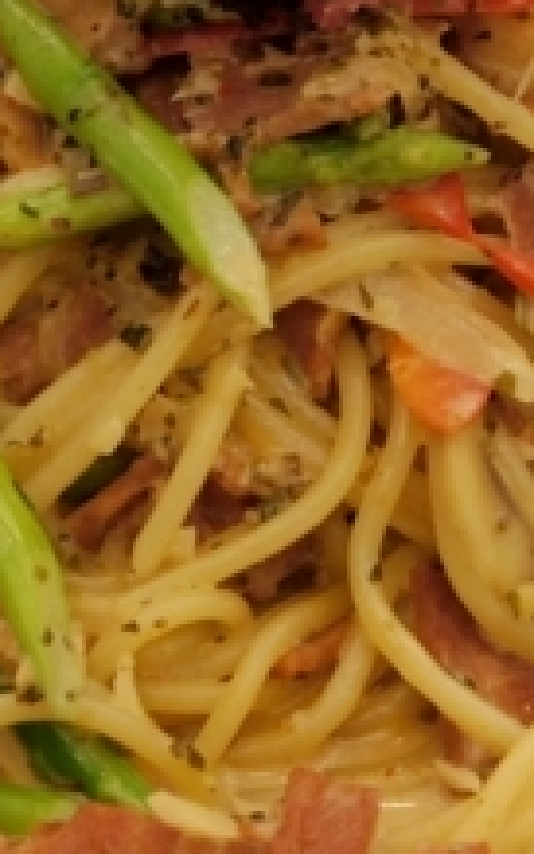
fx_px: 7795
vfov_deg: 6.3
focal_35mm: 335
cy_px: 232
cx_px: 324
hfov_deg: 3.9
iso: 1000
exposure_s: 1/125
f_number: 5.6
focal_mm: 80
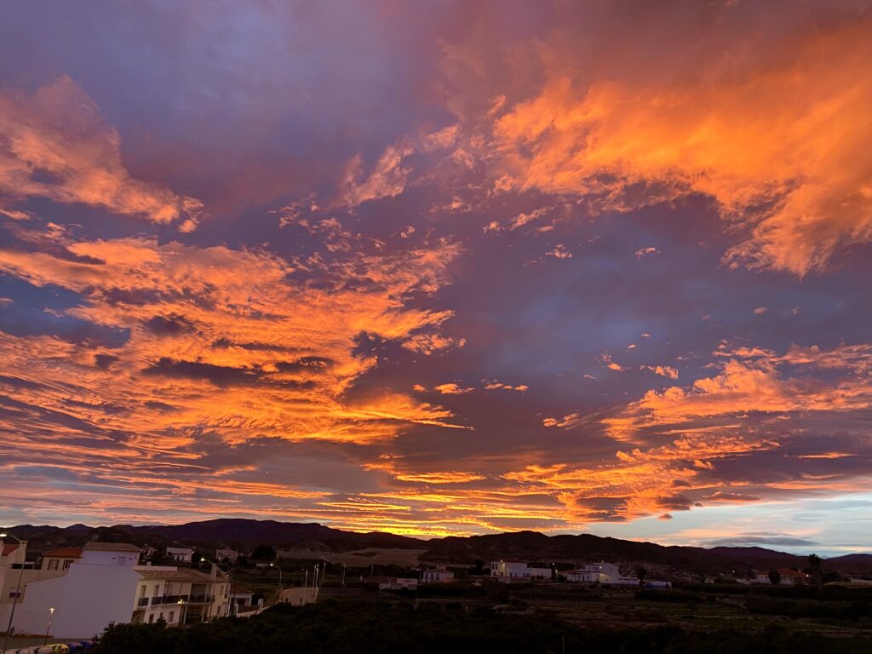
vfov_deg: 53.1
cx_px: 436
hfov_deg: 67.3
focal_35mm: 26
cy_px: 327
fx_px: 655
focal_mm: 4.25
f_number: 1.8
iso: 125
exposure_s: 1/60
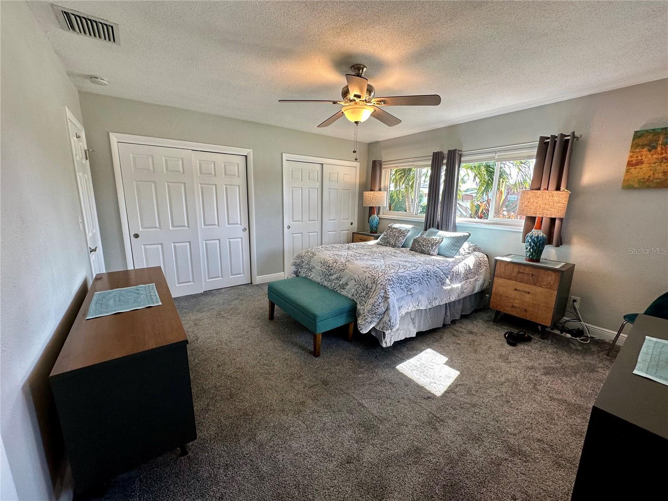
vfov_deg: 85.7
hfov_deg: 102.1
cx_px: 334
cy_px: 250
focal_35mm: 14
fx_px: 270
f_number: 2.2
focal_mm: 2.22
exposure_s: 1/120
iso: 100
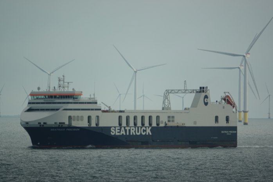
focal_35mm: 600
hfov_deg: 3.4
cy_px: 91
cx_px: 136
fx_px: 4549
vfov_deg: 2.3
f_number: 4
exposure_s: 1/400
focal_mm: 220
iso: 100
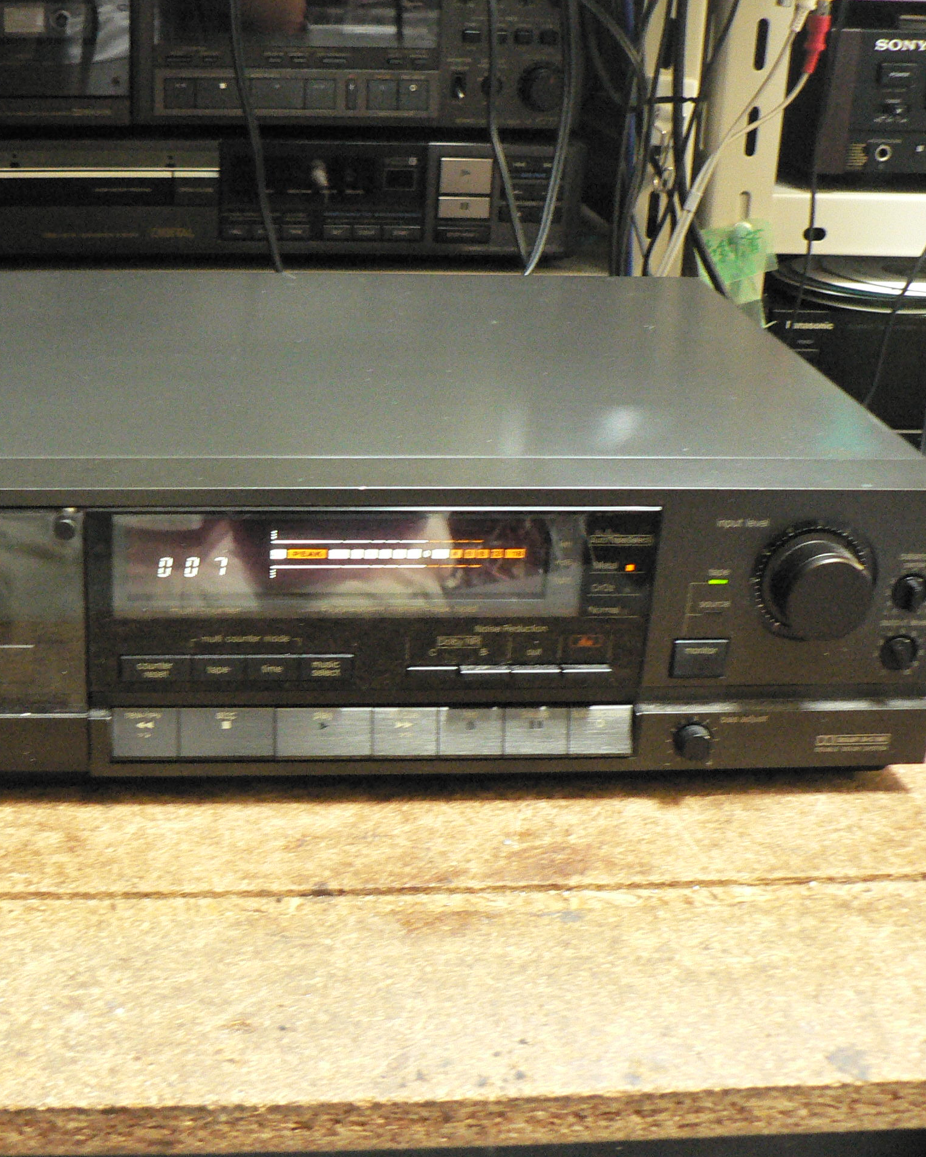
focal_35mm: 47
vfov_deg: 39.5
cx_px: 214
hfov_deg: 31.4
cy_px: 578
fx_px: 1610
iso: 400
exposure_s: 1/10
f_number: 2.8
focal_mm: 6
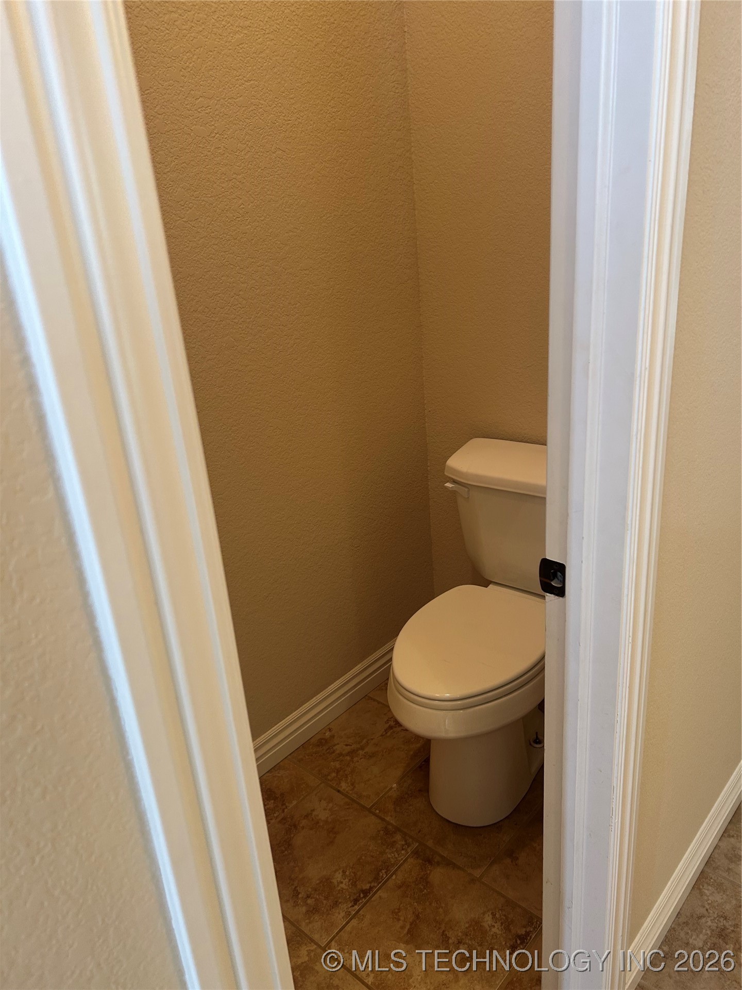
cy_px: 495
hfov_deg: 53.1
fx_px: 743
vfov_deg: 67.3
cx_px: 371
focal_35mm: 26
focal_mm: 5.7
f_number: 1.5
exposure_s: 1/60
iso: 100
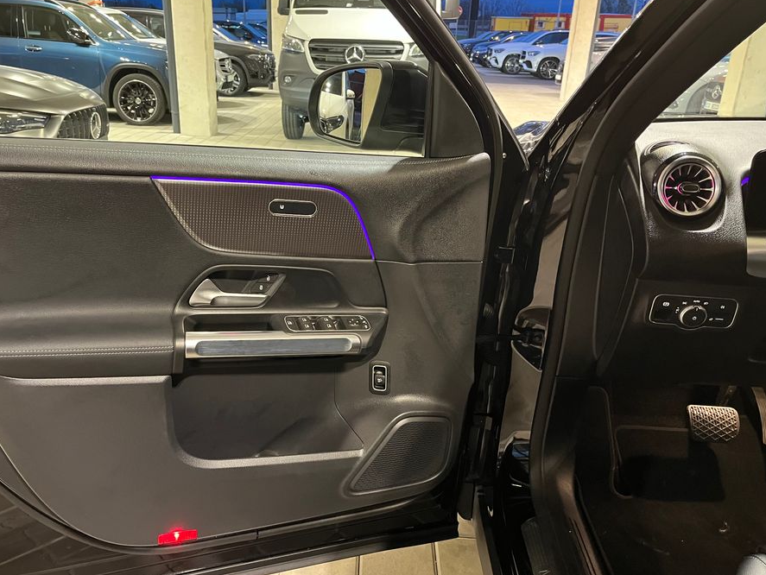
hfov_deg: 59.7
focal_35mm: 30
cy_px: 305
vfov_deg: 46.8
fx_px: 664
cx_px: 327
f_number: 1.6
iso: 500
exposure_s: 1/33
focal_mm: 5.1
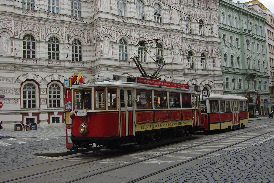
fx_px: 274
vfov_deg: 37.0
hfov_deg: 53.1
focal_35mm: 36
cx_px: 137
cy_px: 92
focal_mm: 24
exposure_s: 1/400
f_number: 7.1
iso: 400
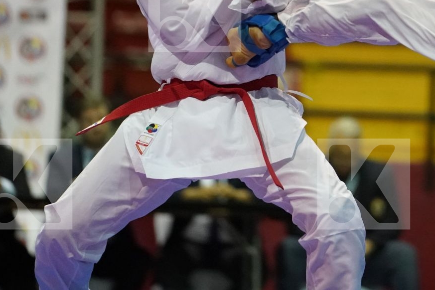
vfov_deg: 3.4
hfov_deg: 5.1
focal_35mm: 400
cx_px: 364
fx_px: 4833
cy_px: 7
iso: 6400
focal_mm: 194
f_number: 2.8
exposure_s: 1/800
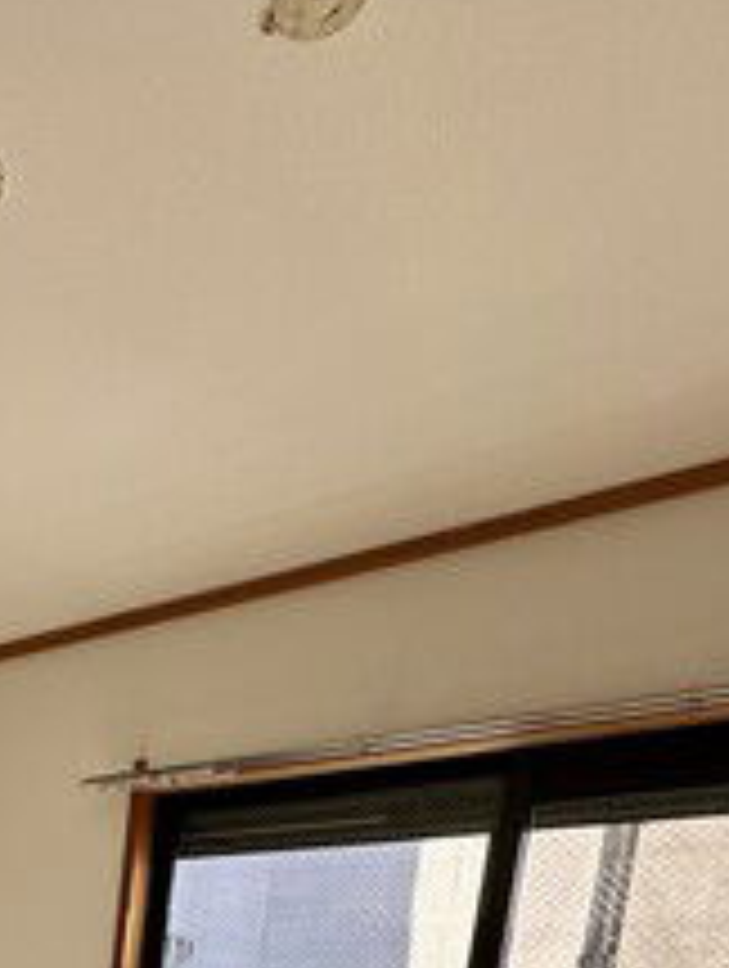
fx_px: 1092
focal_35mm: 39
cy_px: 1283
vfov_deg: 33.5
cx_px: -184
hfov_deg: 30.3
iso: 40
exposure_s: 1/192
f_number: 2.2
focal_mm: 2.22
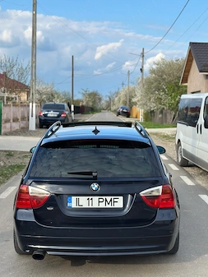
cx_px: 97
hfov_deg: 25.7
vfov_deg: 33.8
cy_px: 149
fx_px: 456
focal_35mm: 57
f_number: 1.78
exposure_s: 1/2532
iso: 80
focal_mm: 6.86
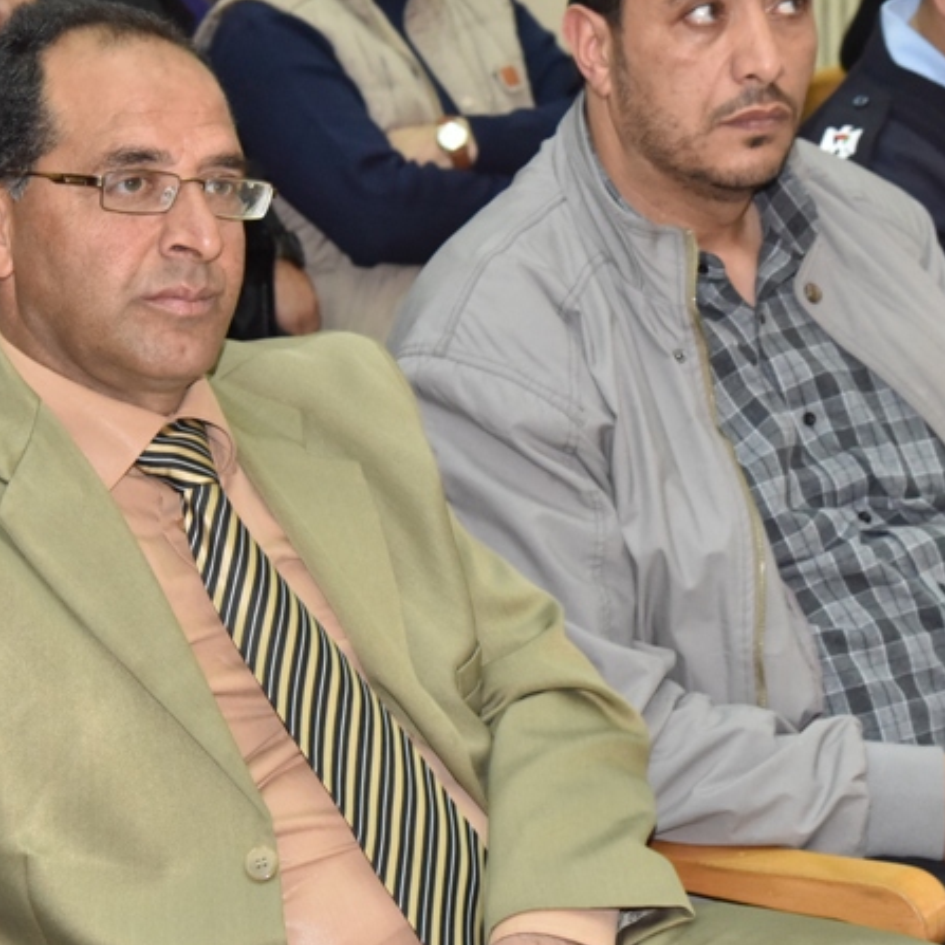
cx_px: 590
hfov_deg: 15.4
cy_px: 308
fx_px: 3490
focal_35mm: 113
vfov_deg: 15.4
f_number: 6.3
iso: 2500
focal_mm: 58
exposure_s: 1/250
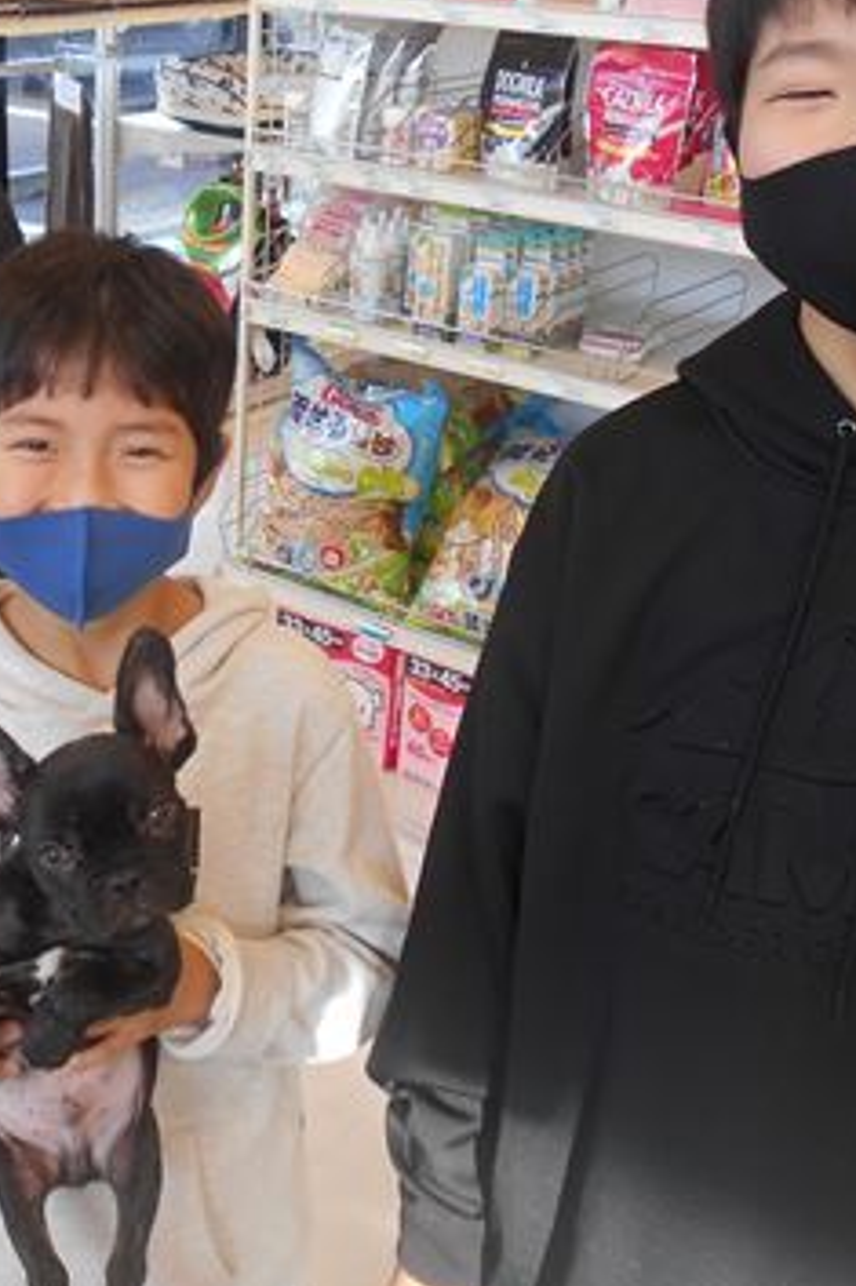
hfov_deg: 28.8
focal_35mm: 46
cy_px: 499
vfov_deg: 42.5
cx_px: 219
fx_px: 1642
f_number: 3.2
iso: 80
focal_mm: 4.6
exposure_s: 1/40
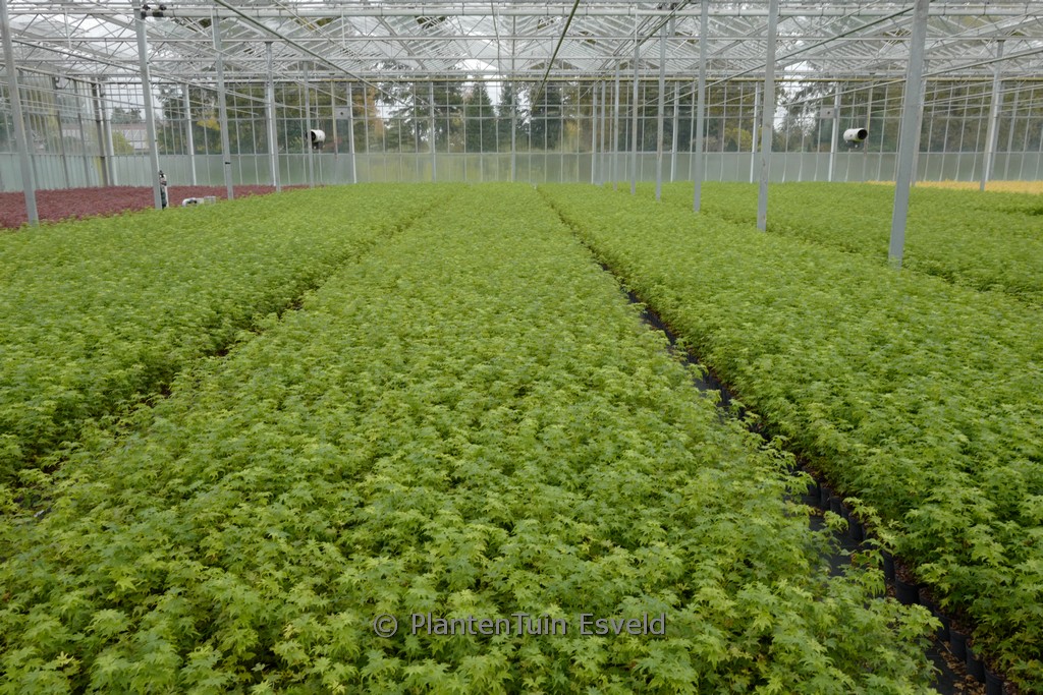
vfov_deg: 46.4
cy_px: 348
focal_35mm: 28
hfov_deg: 65.5
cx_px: 522
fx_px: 811
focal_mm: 28
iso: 1250
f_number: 16
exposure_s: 1/60
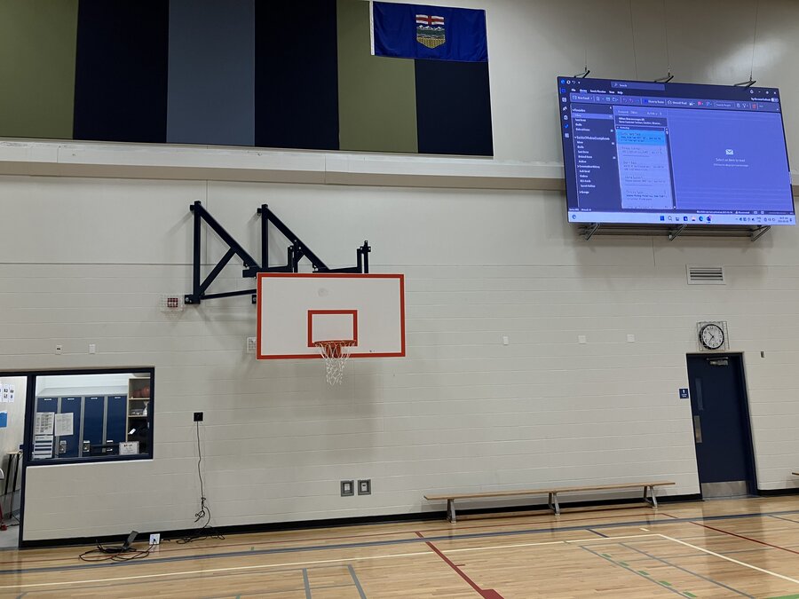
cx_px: 400
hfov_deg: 63.4
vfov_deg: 49.7
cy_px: 300
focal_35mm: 28
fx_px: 646
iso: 50
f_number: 1.8
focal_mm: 3.99
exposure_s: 1/60
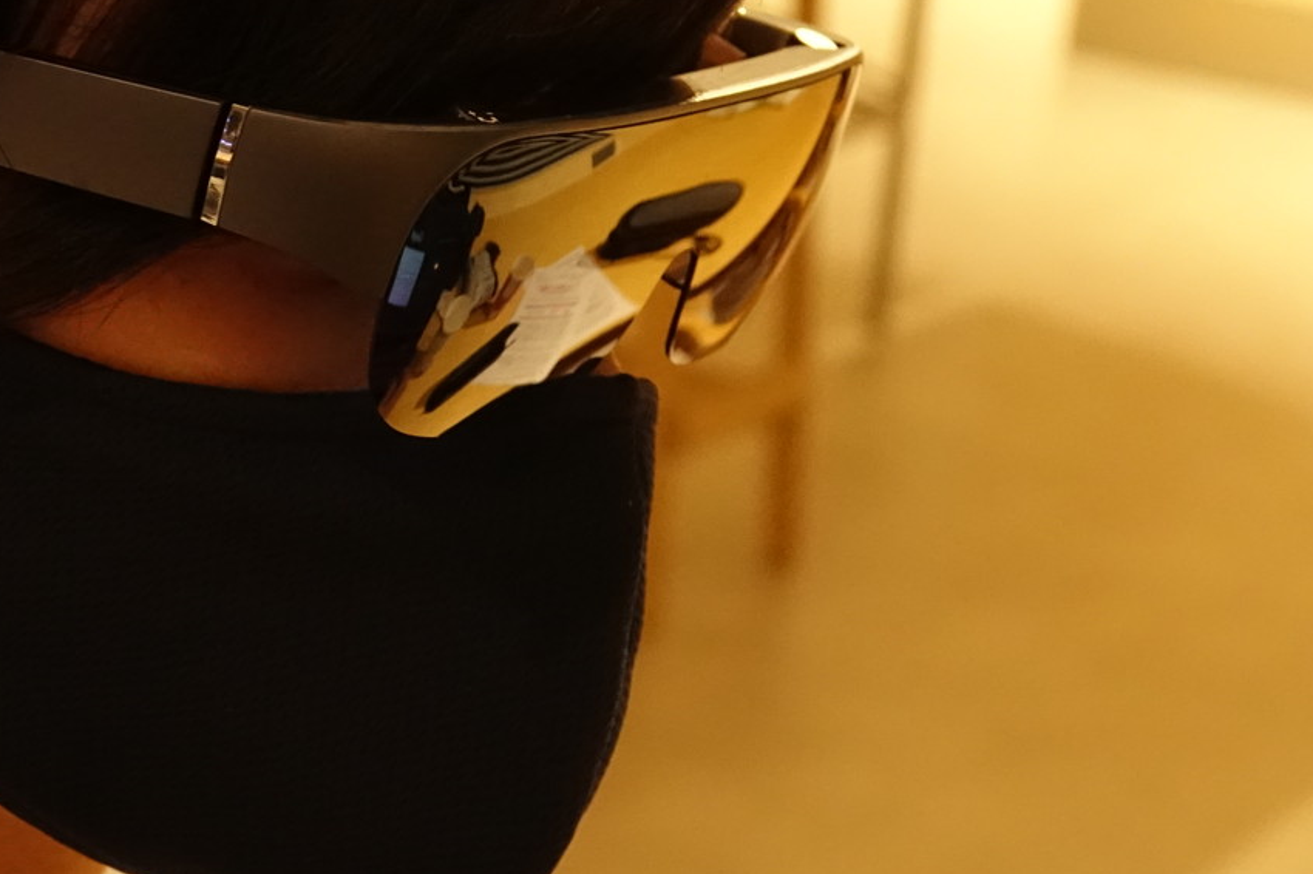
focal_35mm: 113
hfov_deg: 17.8
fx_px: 4120
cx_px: 76
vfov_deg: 12.0
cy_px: 77
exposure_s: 1/50
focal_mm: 18.21
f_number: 3.2
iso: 1600
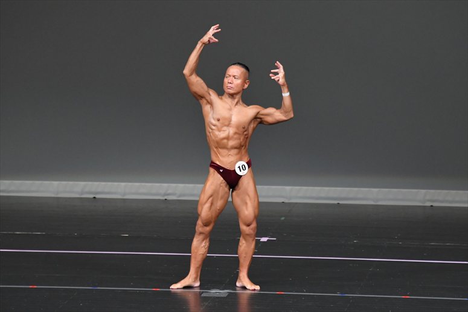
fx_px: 3898
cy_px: 156
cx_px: 234
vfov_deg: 4.6
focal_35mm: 300
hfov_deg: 6.9
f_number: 5.6
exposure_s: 1/400
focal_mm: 200
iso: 4000
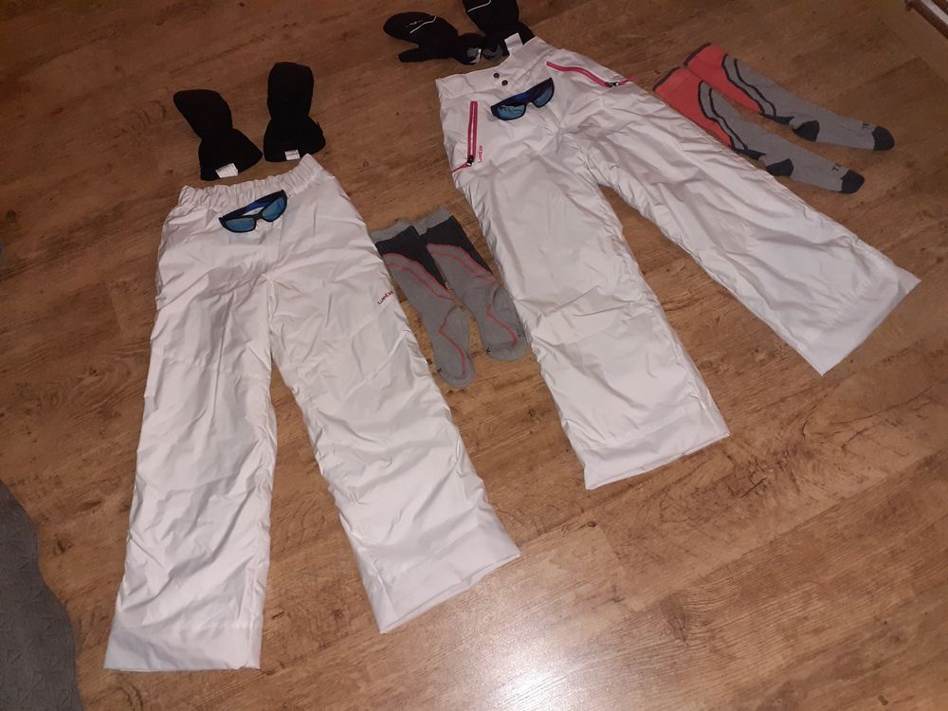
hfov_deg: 65.3
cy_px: 356
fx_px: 739
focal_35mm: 27
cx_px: 474
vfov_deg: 51.4
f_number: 1.9
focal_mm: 3.6
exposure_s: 1/20
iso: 640
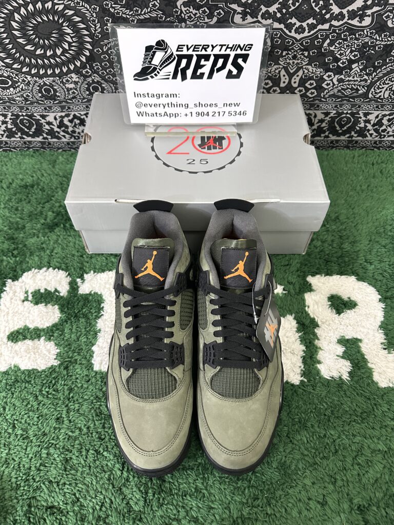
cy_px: 262
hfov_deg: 56.8
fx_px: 364
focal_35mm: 24
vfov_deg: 71.6
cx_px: 197
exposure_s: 1/33
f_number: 1.78
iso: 640
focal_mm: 6.86
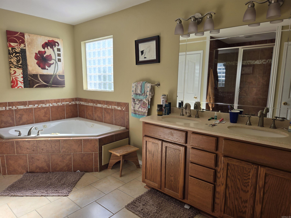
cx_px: 146
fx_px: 193
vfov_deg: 58.9
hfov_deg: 73.9
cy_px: 109
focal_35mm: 23
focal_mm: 5.4
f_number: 1.8
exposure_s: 1/120
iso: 25
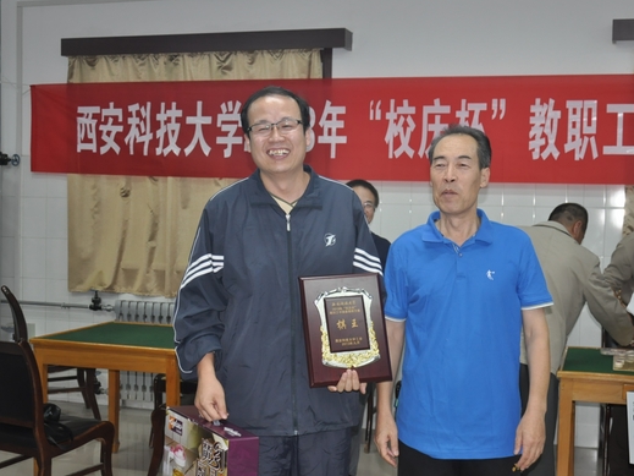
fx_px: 916
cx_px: 347
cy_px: 236
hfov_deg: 38.2
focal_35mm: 50
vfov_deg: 29.1
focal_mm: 30
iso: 800
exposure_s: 1/60
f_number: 4.2
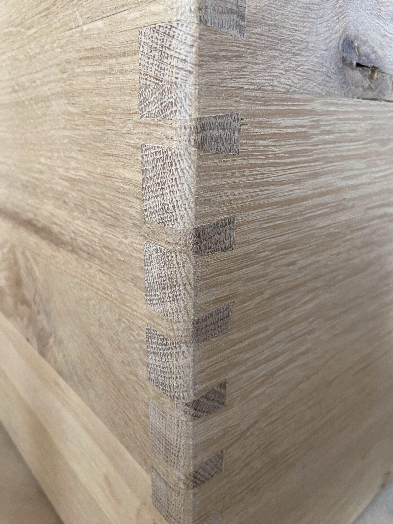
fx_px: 394
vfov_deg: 67.3
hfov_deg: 53.1
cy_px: 262
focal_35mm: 26
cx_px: 196
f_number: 1.8
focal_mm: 4.25
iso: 200
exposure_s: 1/60
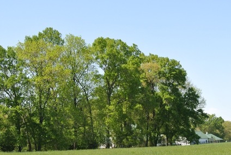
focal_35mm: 96
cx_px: 188
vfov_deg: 14.1
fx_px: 617
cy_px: 153
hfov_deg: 20.9
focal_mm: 17.5
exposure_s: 1/250
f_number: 5.6
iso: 100
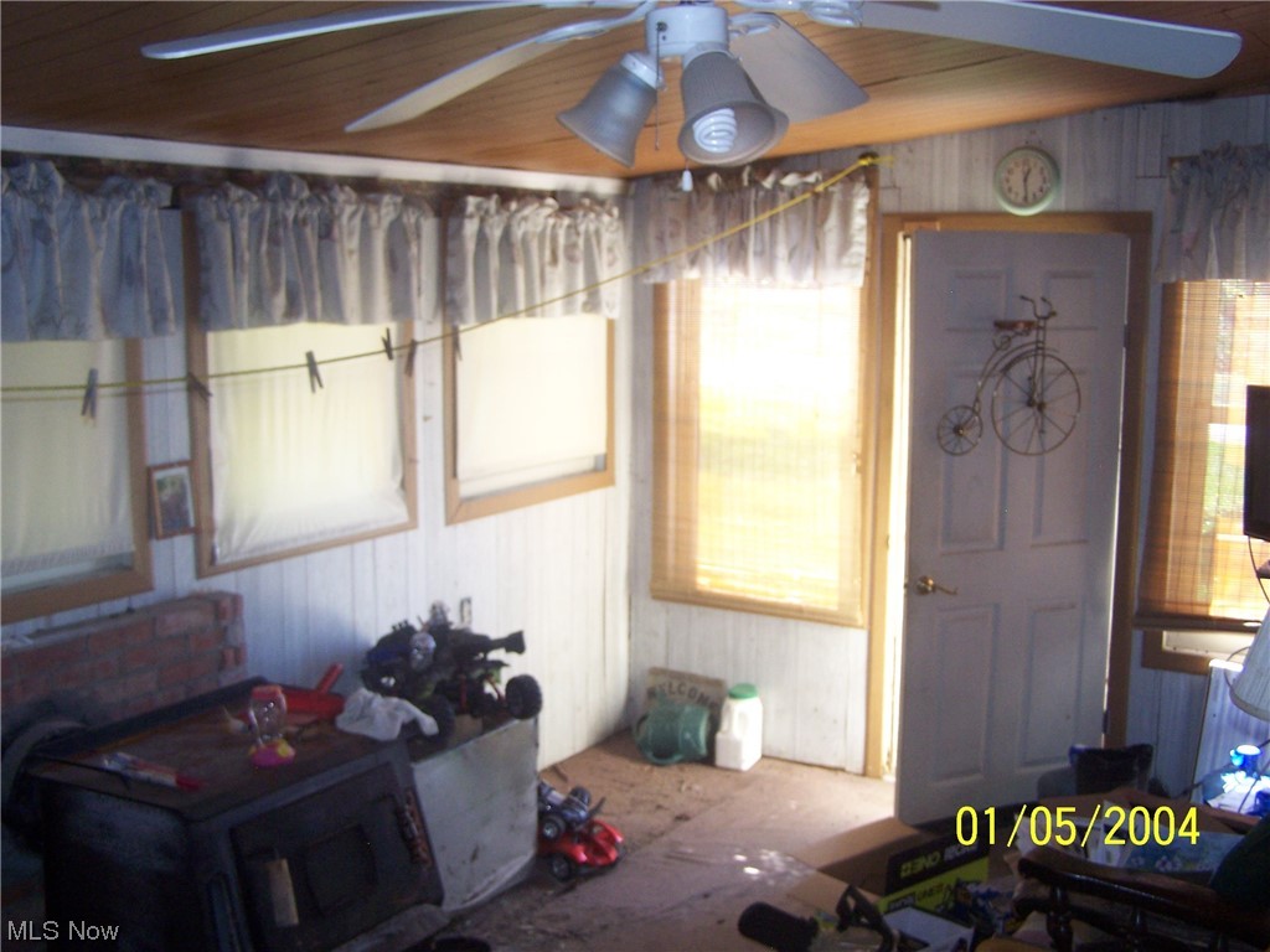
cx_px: 635
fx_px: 1394
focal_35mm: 38
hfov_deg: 49.0
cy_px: 476
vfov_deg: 37.7
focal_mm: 6.3
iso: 140
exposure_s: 1/60
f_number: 2.8
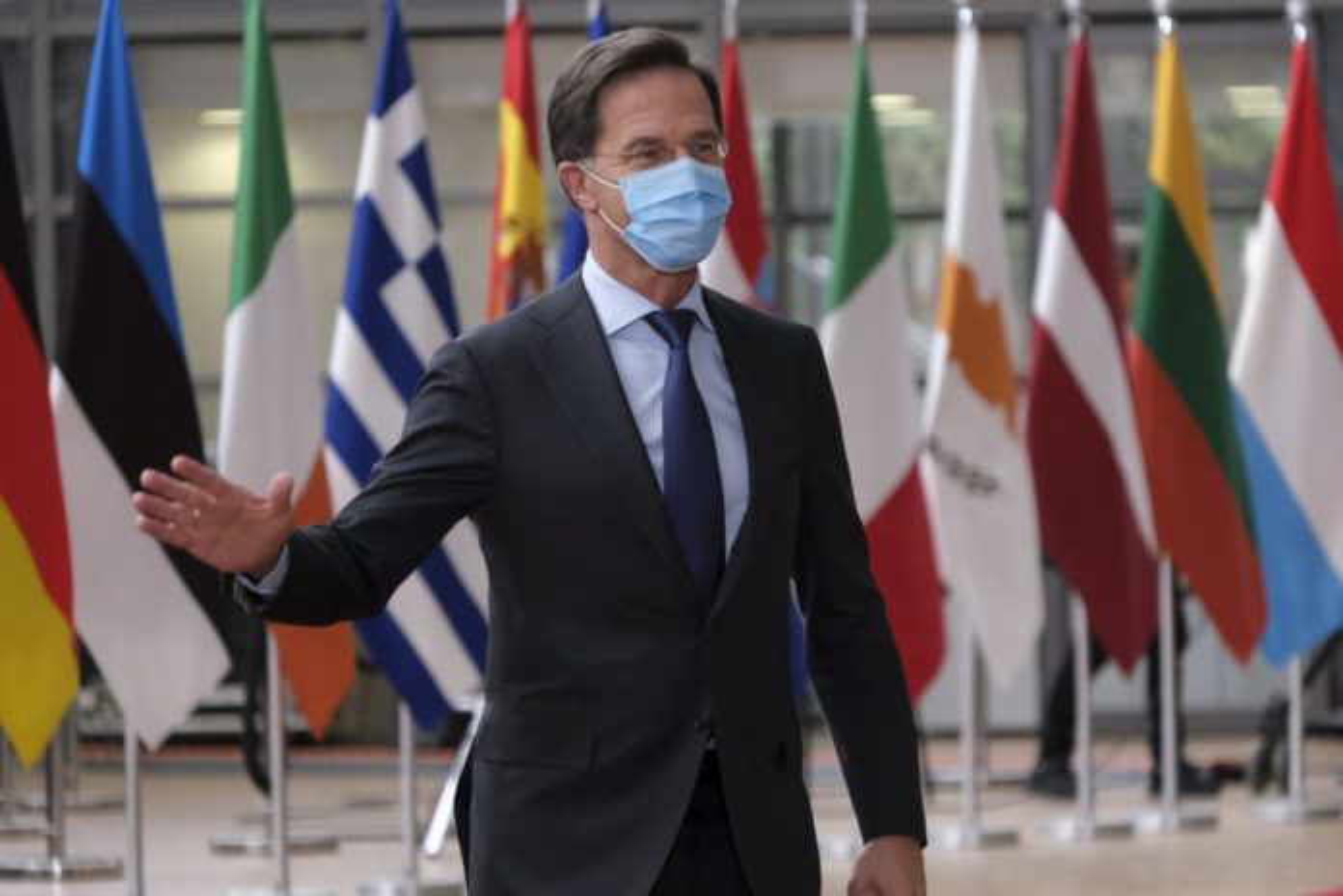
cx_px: 672
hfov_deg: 9.7
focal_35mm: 212
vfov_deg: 6.5
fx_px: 7908
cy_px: 448
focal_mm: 141.3
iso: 3200
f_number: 4.4
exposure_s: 1/400
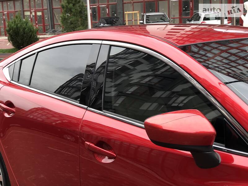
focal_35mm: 57
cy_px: 93
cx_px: 124
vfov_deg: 25.7
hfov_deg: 33.8
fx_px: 408
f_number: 2.8
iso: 32
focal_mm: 6.6
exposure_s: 1/120
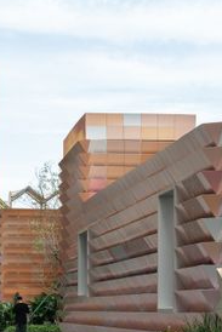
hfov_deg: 8.3
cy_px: 257
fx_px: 1524
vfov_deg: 12.4
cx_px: 87
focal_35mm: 165
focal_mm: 105
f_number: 11
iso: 100
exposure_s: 1/25
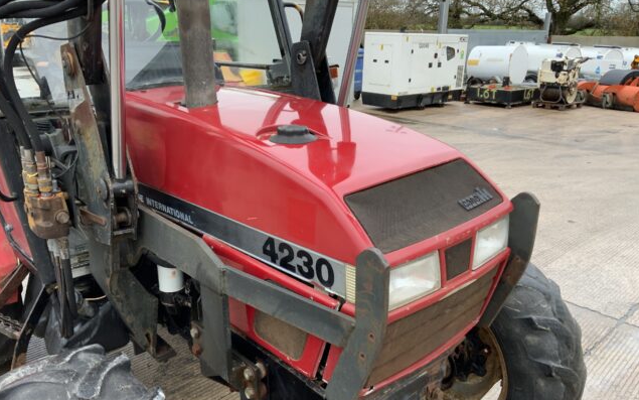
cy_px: 231
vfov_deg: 40.5
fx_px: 540
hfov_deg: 61.2
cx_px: 319
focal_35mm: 31
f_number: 1.8
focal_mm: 3
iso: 32
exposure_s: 1/122
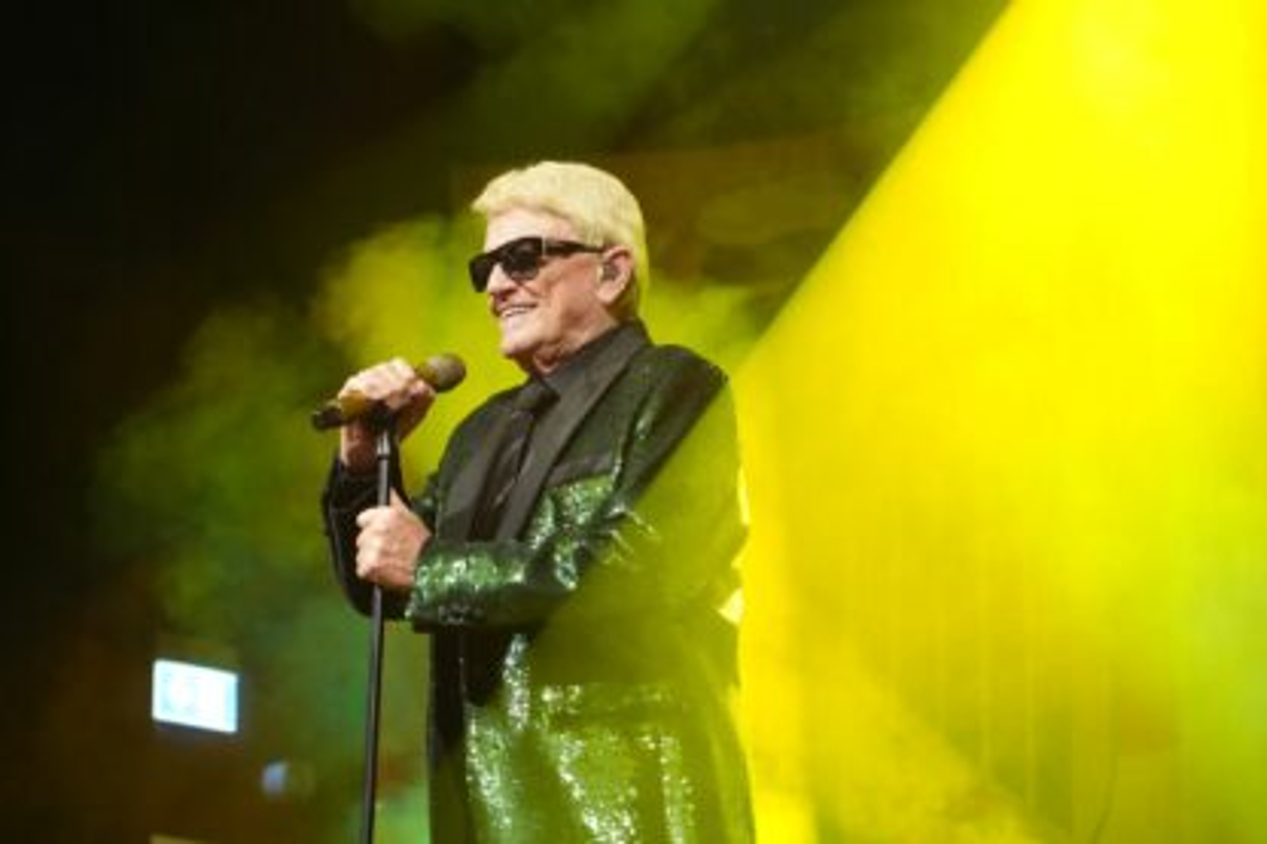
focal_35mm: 105
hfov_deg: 19.5
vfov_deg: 13.0
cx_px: 634
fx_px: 3694
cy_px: 422
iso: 4000
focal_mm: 105
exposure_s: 1/160
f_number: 4
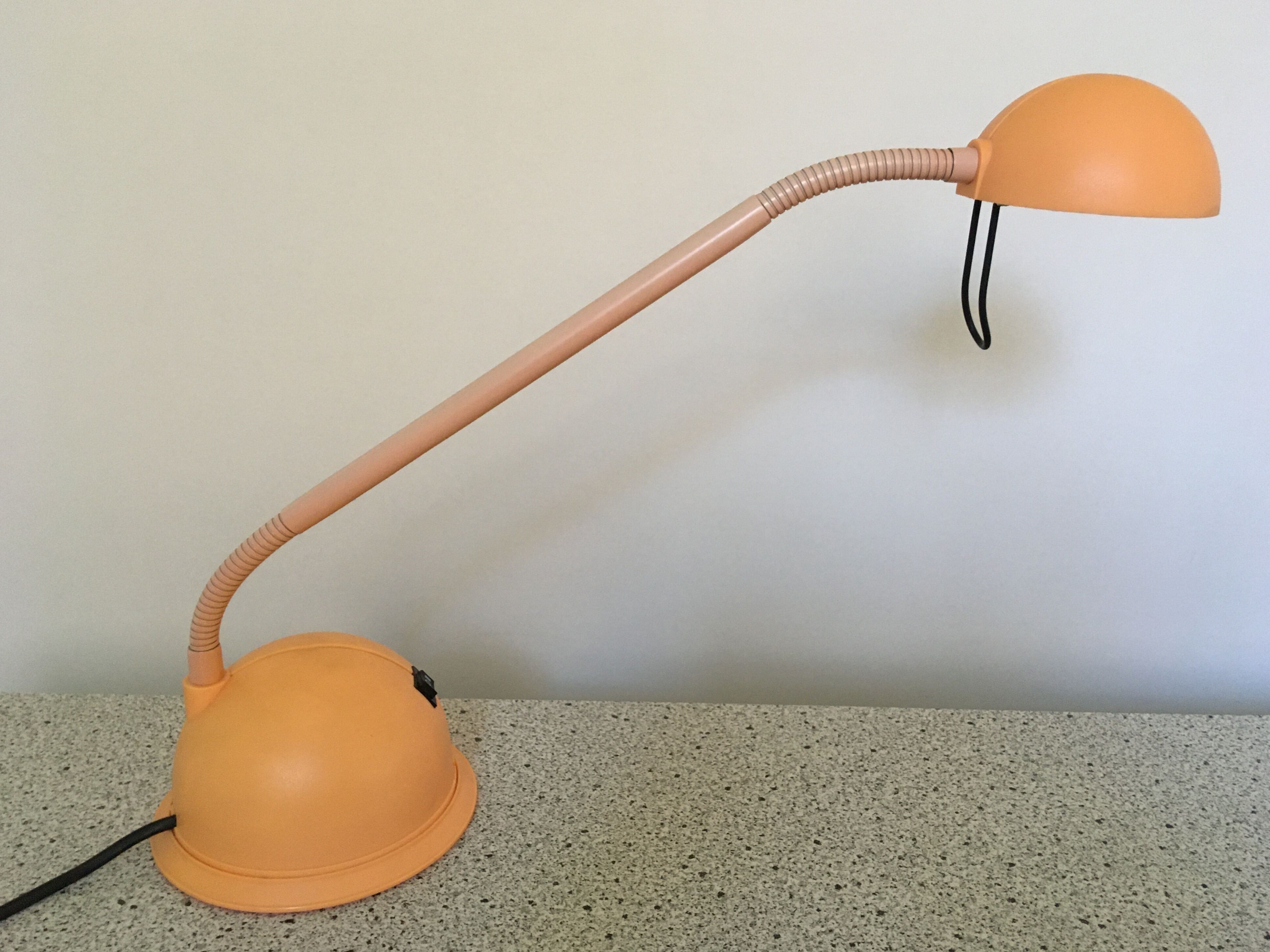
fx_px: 1101
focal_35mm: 30
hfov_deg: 60.0
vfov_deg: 46.8
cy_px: 476
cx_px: 644
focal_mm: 4.15
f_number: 2.2
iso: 160
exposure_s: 1/33
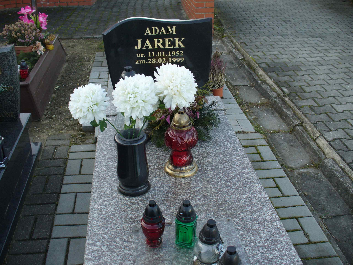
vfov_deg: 38.7
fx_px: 377
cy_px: 132
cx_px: 176
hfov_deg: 50.1
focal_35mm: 37
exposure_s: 1/80
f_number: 2.8
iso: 80
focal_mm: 6.1
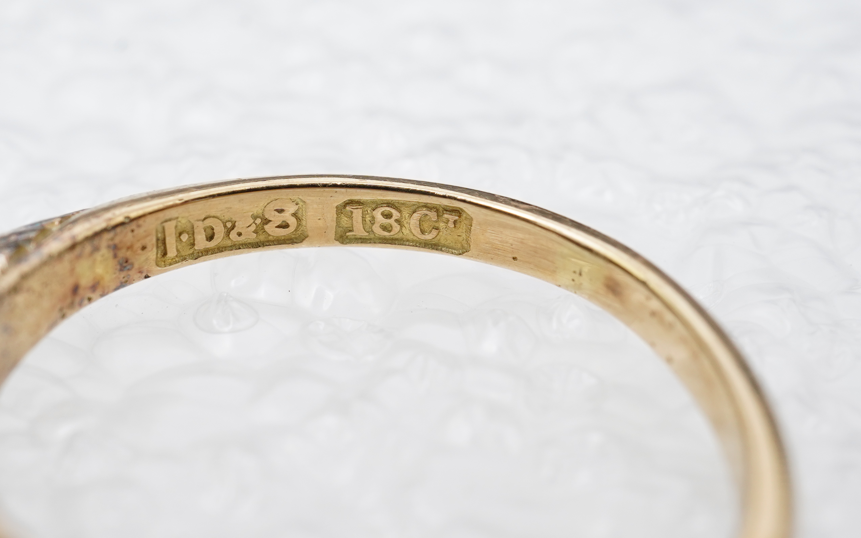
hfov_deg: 28.9
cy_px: 205
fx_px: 1666
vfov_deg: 18.3
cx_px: 353
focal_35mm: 71
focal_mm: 30
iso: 640
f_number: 20
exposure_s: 1/125
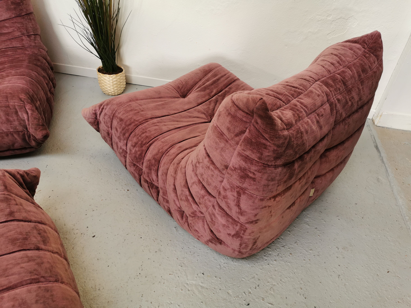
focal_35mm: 27
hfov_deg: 65.3
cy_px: 154
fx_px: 321
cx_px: 206
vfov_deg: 51.4
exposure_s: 1/100
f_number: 1.8
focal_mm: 5.58
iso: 80
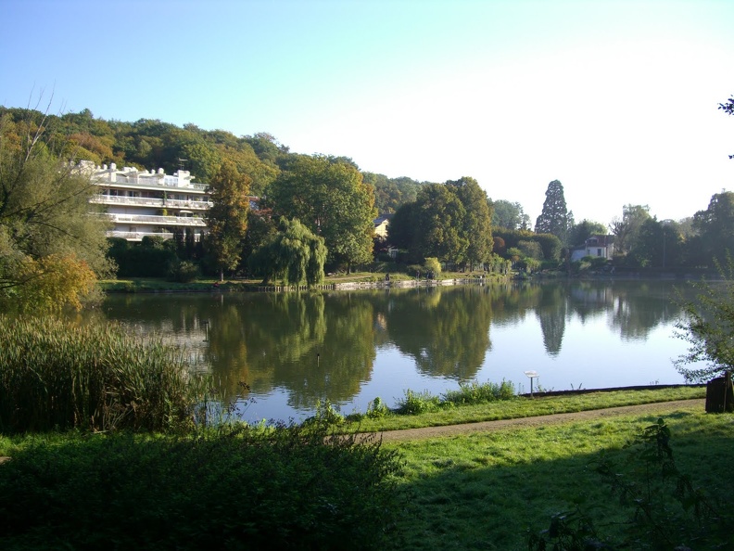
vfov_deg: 37.7
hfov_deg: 49.0
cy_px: 276
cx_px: 367
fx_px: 806
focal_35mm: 38
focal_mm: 7.9
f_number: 2.8
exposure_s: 1/400
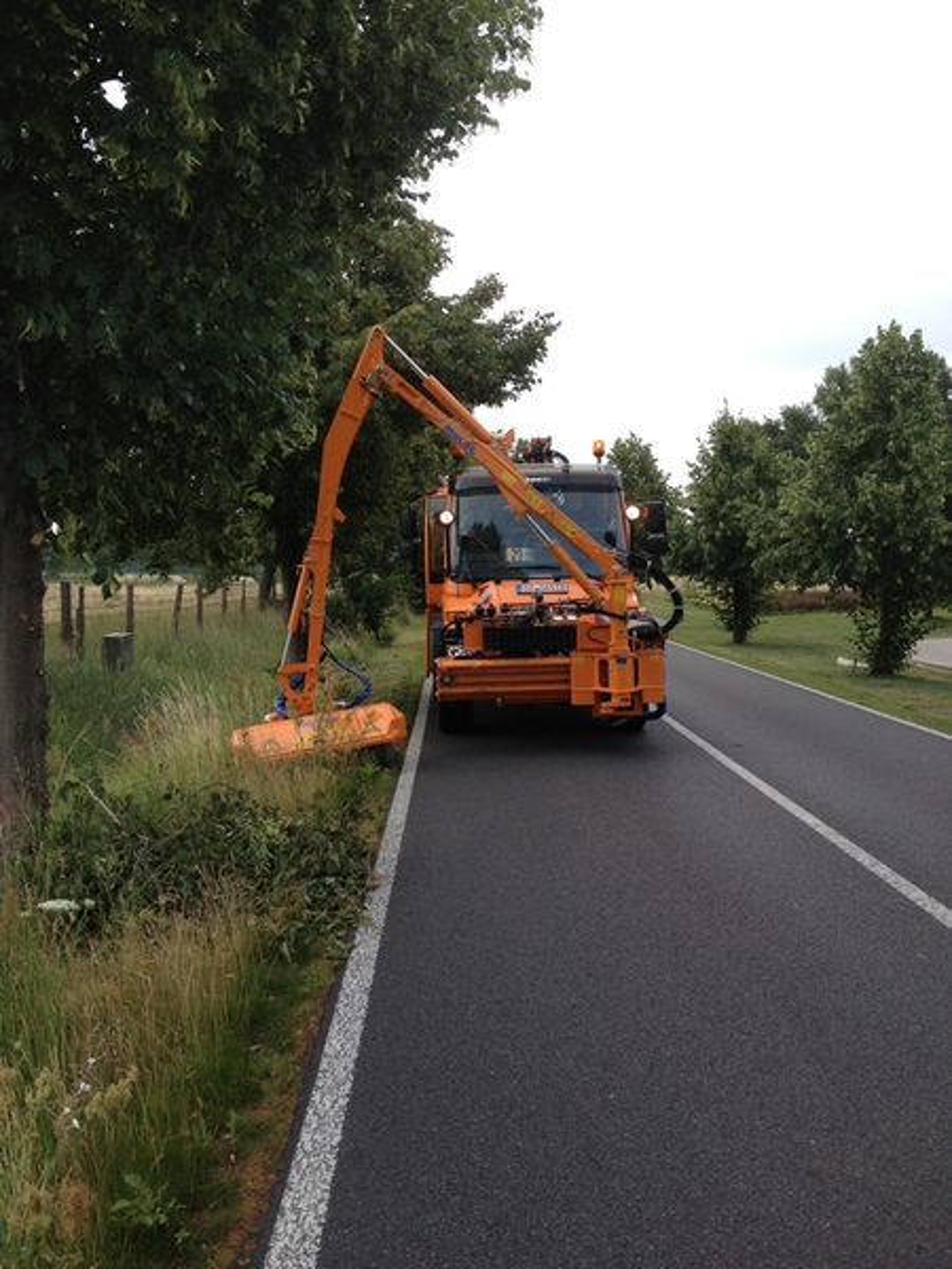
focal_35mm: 35
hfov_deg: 40.7
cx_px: 476
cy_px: 634
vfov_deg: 52.6
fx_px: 1283
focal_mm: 4.28
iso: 50
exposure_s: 1/635
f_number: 2.4
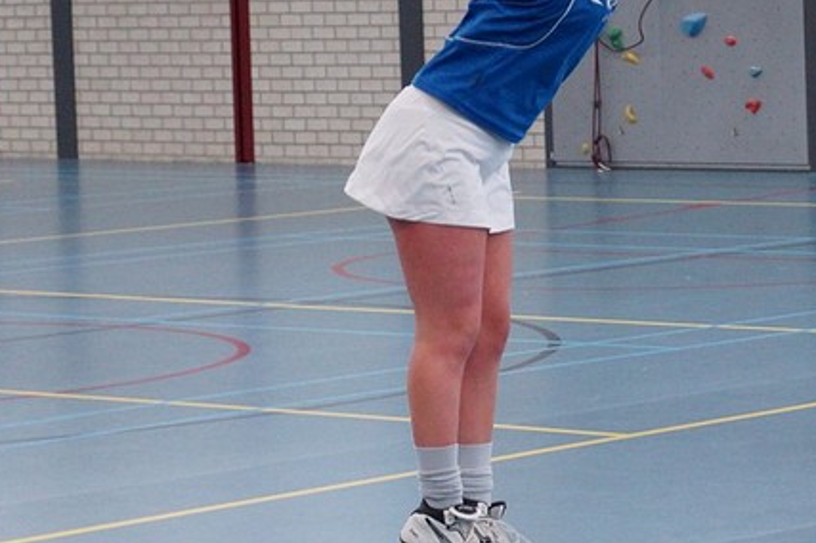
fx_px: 3261
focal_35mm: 144
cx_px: 965
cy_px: 36
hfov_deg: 13.9
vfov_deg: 9.5
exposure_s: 1/250
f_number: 3.2
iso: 1250
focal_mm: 40
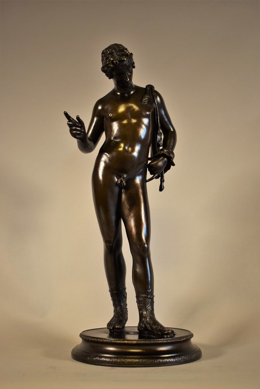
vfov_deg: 38.9
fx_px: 552
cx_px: 130
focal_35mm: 51
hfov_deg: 26.5
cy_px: 194
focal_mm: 34
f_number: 4.5
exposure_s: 1/60
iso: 720
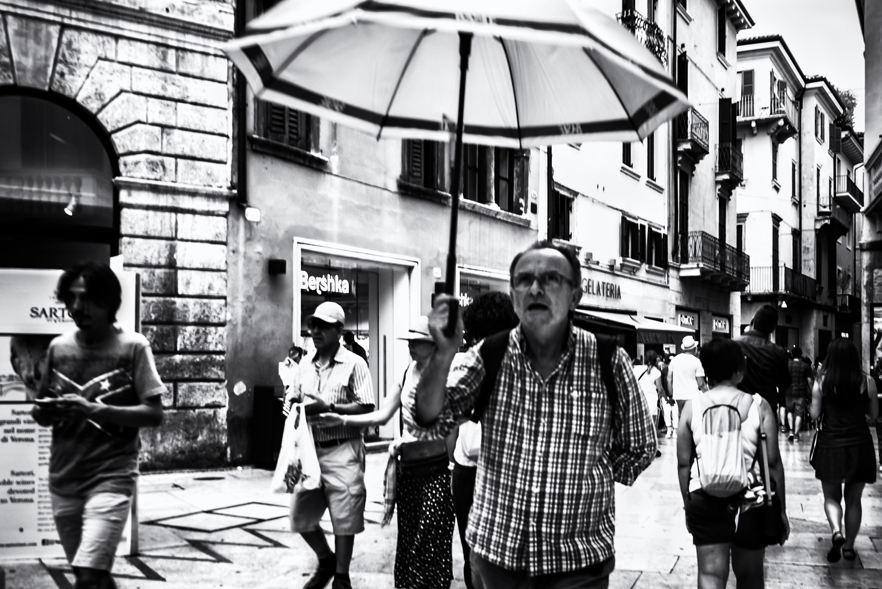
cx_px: 441
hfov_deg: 61.9
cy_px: 294
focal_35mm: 30
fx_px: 735
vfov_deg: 43.6
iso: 280
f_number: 11
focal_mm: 30
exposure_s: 1/125
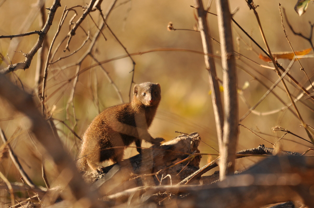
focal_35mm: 600
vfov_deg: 2.3
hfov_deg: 3.4
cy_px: 104
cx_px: 157
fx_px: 5227
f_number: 5.6
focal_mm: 400
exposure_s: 1/400
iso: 200
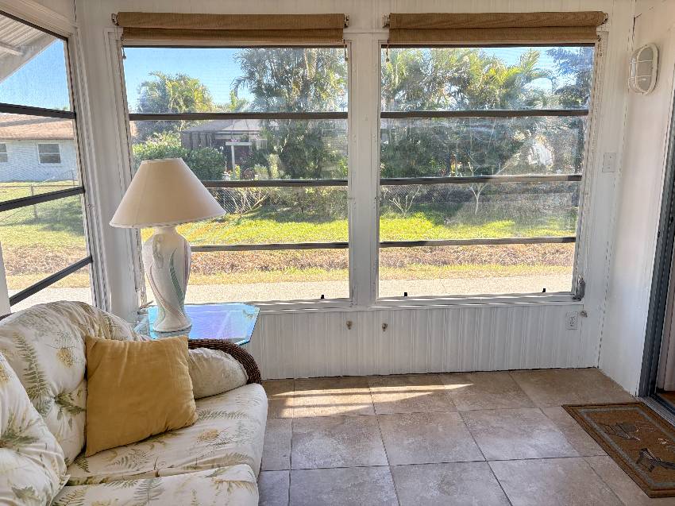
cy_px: 253
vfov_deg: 53.0
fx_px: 507
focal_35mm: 26
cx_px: 338
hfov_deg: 67.3
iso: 64
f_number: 1.6
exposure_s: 1/233
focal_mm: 5.96
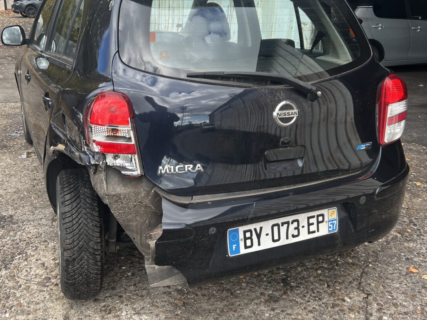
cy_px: 163
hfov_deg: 51.2
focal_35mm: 36
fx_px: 444
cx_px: 184
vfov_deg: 39.7
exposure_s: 1/643
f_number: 1.5
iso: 50
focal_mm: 5.7
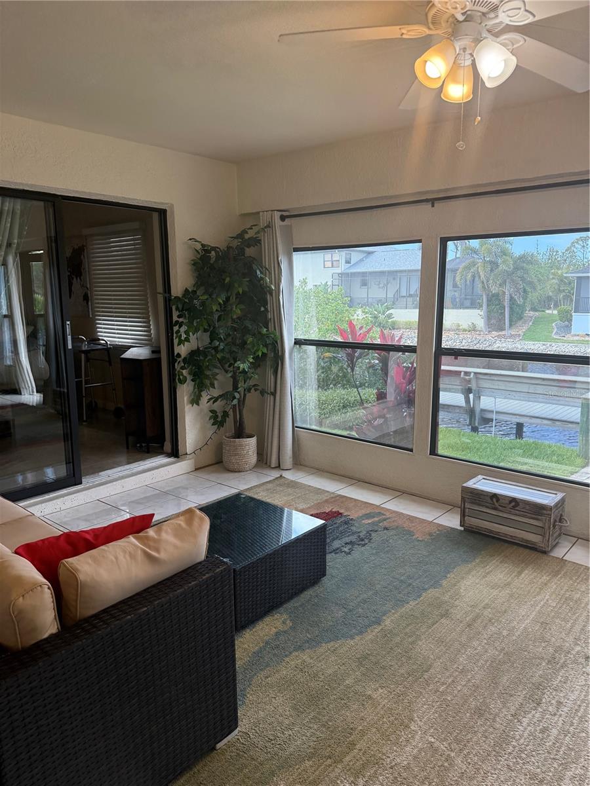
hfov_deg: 56.8
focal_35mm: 24
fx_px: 545
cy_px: 393
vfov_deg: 71.6
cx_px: 295
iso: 160
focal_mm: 6.76
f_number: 1.78
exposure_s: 1/227
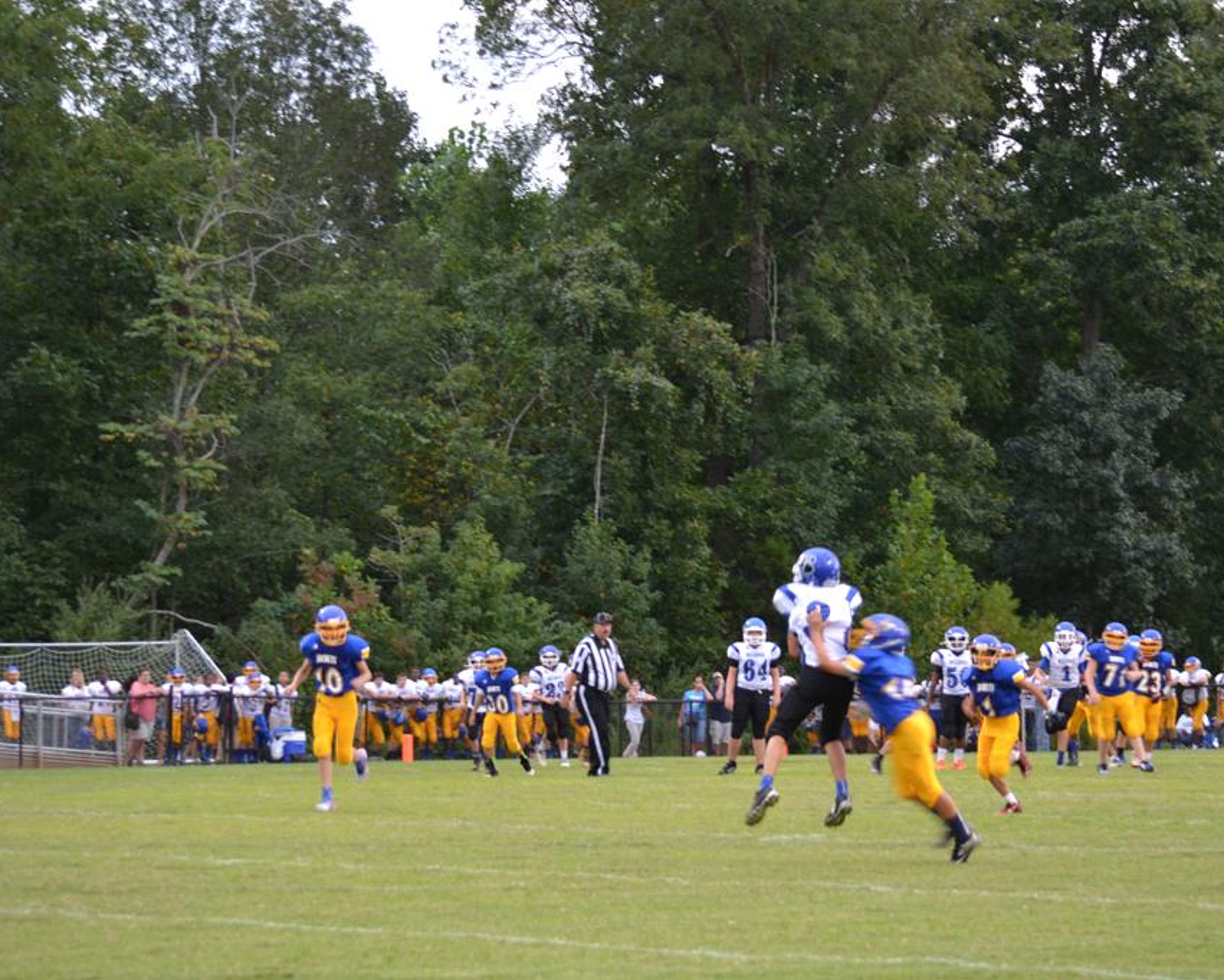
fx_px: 4420
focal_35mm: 122
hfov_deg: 15.8
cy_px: 490
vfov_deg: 12.6
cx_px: 669
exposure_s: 1/80
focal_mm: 72
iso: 400
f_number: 4.5
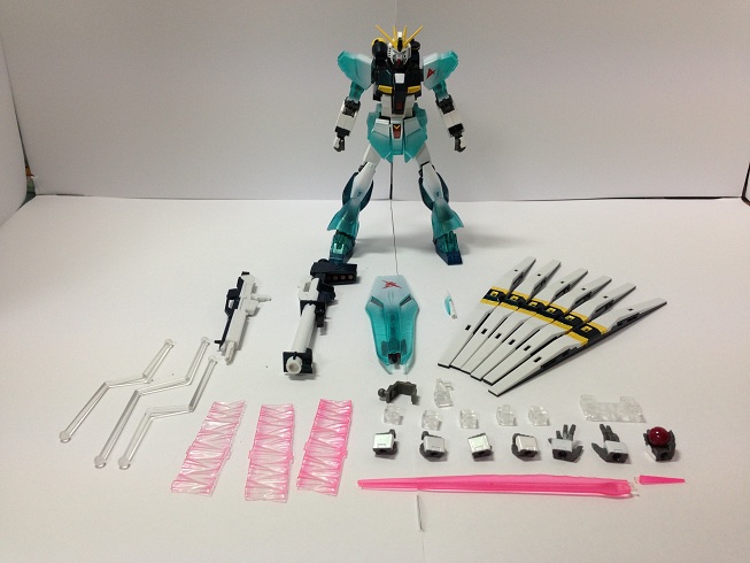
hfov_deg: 55.3
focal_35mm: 33
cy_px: 282
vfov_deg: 43.0
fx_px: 715
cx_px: 375
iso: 64
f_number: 2.4
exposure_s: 1/60
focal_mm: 4.13
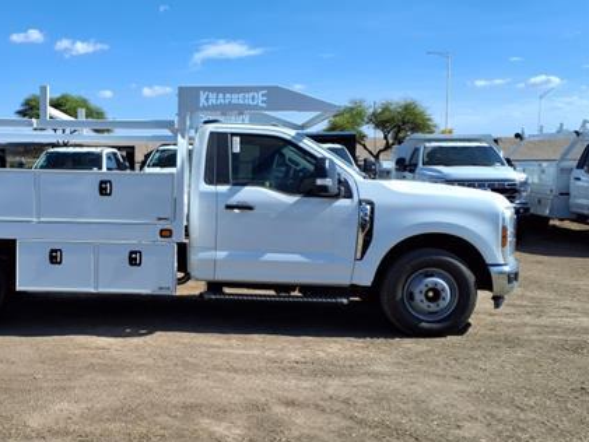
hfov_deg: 44.2
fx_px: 698
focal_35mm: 41
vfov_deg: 35.1
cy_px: 235
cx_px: 144
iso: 40
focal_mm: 3.58
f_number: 1.9
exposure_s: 1/1667
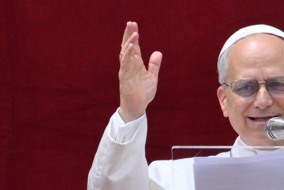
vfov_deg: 1.0
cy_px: 175
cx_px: 261
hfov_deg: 1.5
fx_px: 10970
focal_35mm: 1390
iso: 800
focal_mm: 600
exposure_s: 1/3200
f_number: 6.3
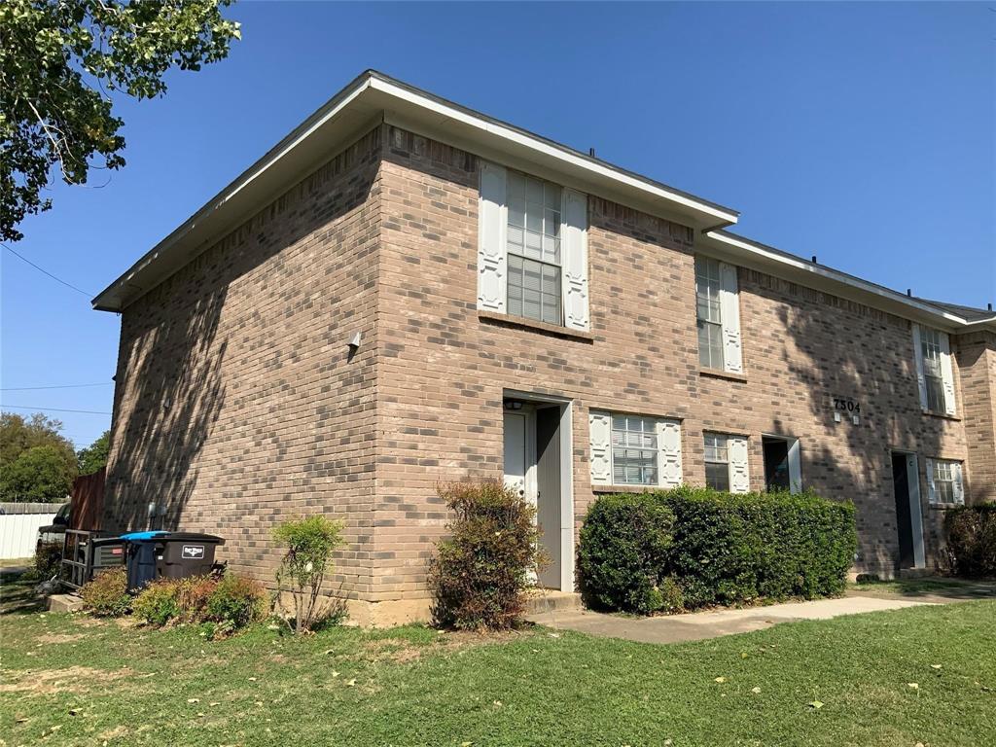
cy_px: 374
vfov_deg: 48.2
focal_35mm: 29
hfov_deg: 61.7
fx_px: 834
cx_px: 498
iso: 16
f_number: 1.8
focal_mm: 3
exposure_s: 1/2427
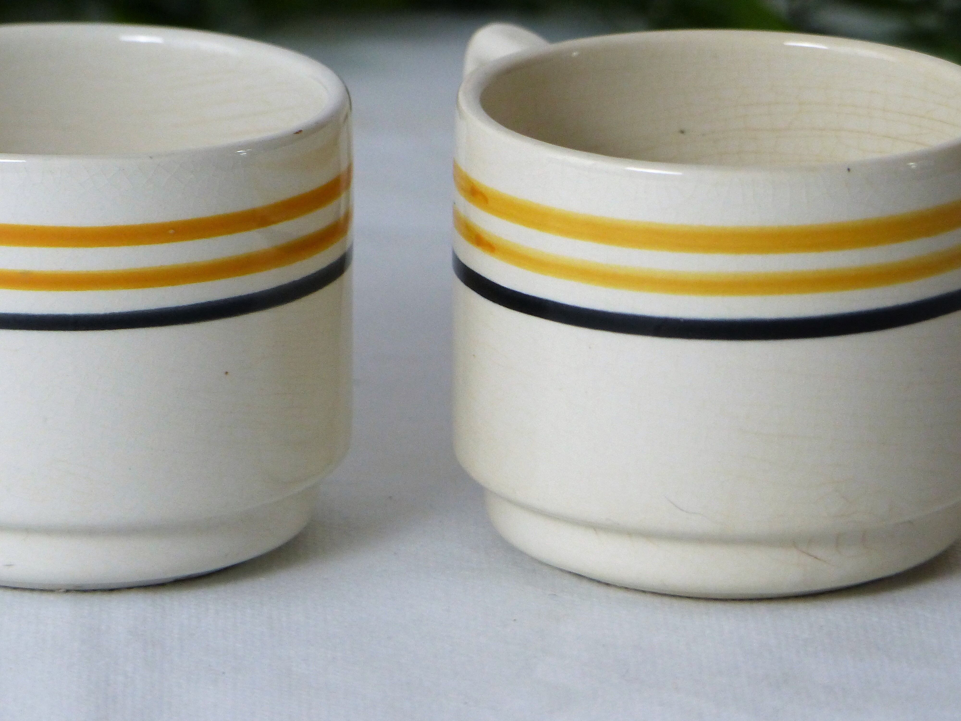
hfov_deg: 6.5
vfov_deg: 4.8
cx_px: 480
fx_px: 8523
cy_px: 360
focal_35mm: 307
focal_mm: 50.2
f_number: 2.8
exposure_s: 1/80
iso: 250
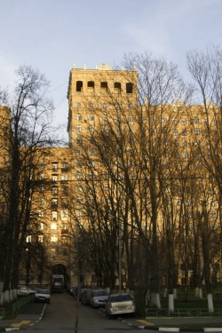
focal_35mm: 47
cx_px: 83
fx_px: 435
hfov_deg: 28.5
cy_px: 176
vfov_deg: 41.9
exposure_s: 1/160
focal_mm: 18
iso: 100
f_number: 4.5
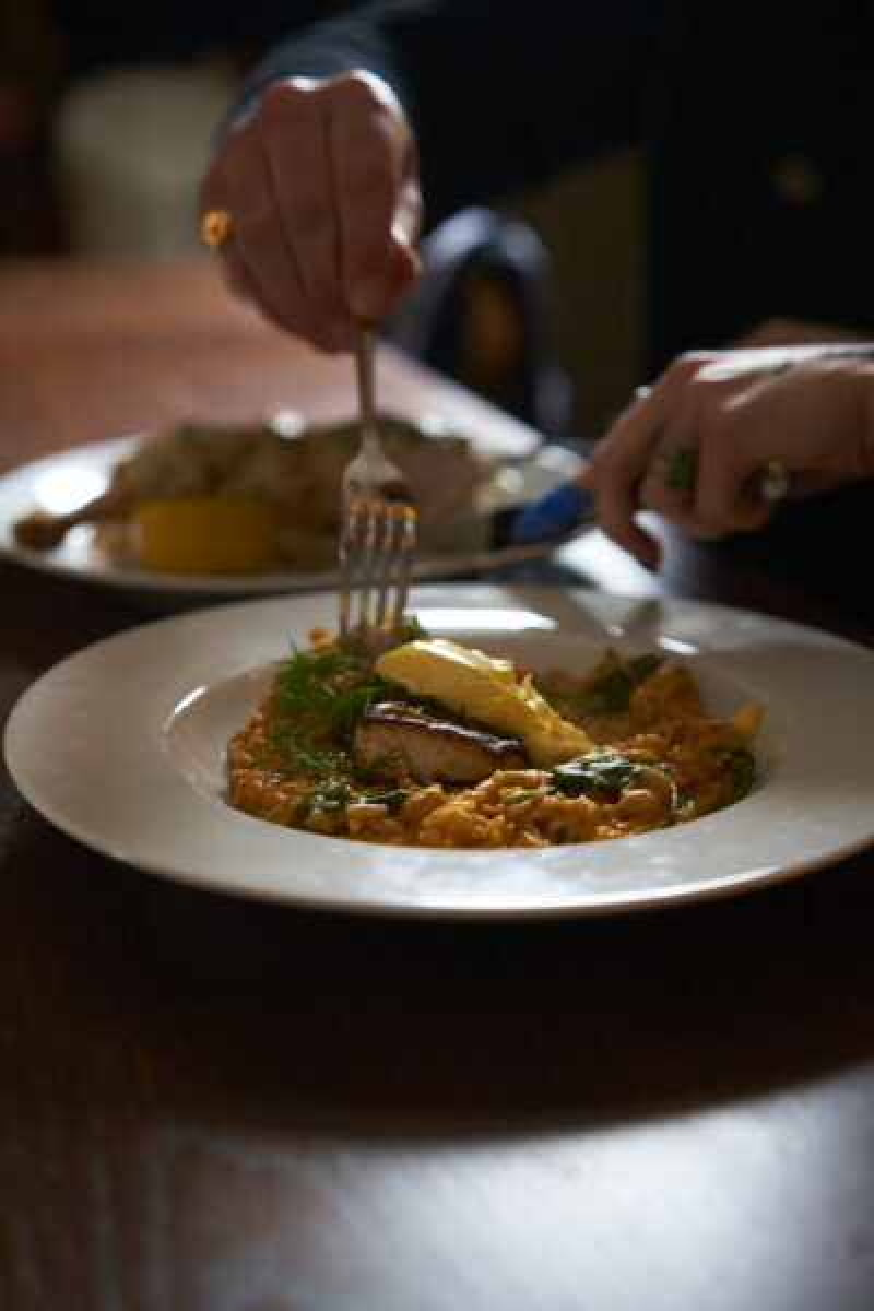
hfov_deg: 24.6
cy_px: 656
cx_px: 437
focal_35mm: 55
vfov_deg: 36.2
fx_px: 2003
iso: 3200
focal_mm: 55
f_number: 2.8
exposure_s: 1/250
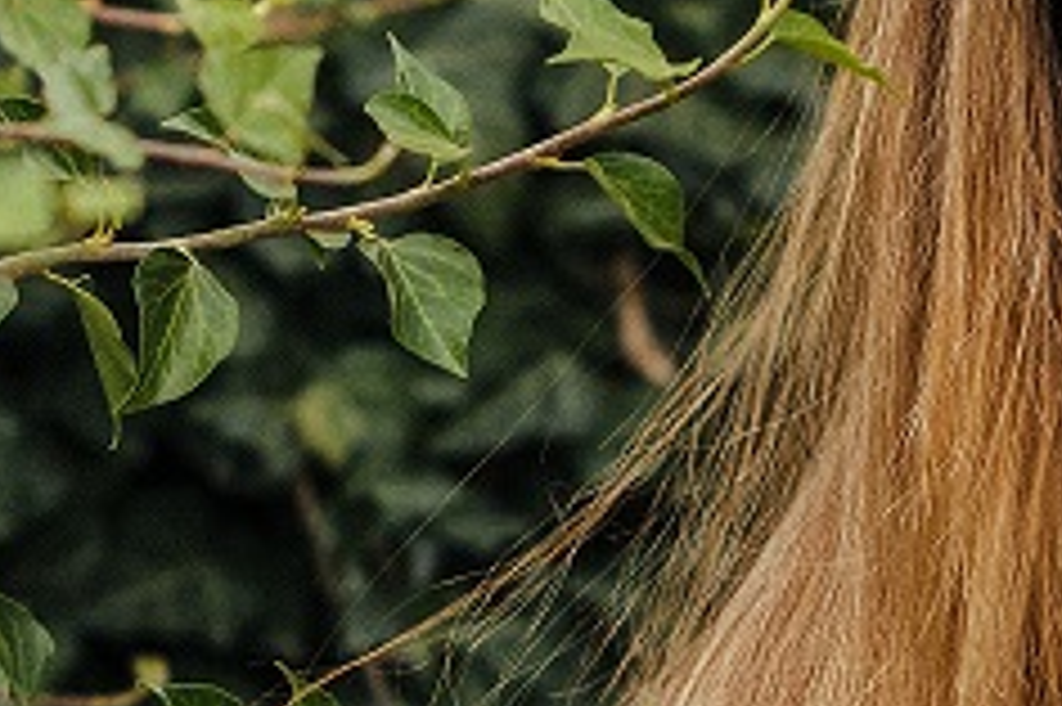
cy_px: 926
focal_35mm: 544
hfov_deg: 3.8
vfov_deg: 2.5
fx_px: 16036
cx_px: 1120
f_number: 2
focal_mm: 85
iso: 100
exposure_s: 1/1250
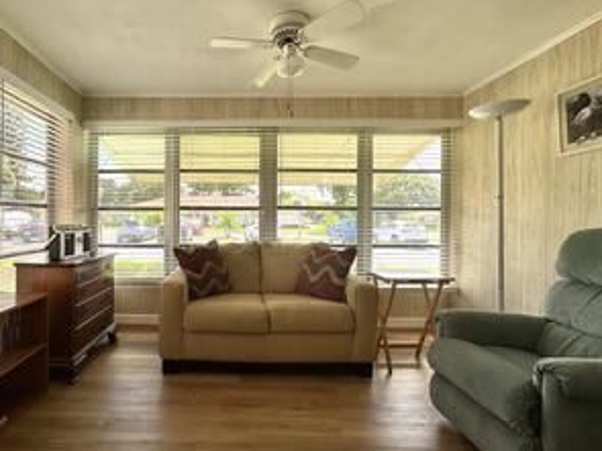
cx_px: 229
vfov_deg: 68.6
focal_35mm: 19
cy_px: 220
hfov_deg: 83.2
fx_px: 330
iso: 64
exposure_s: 1/99
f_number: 2.2
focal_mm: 2.22
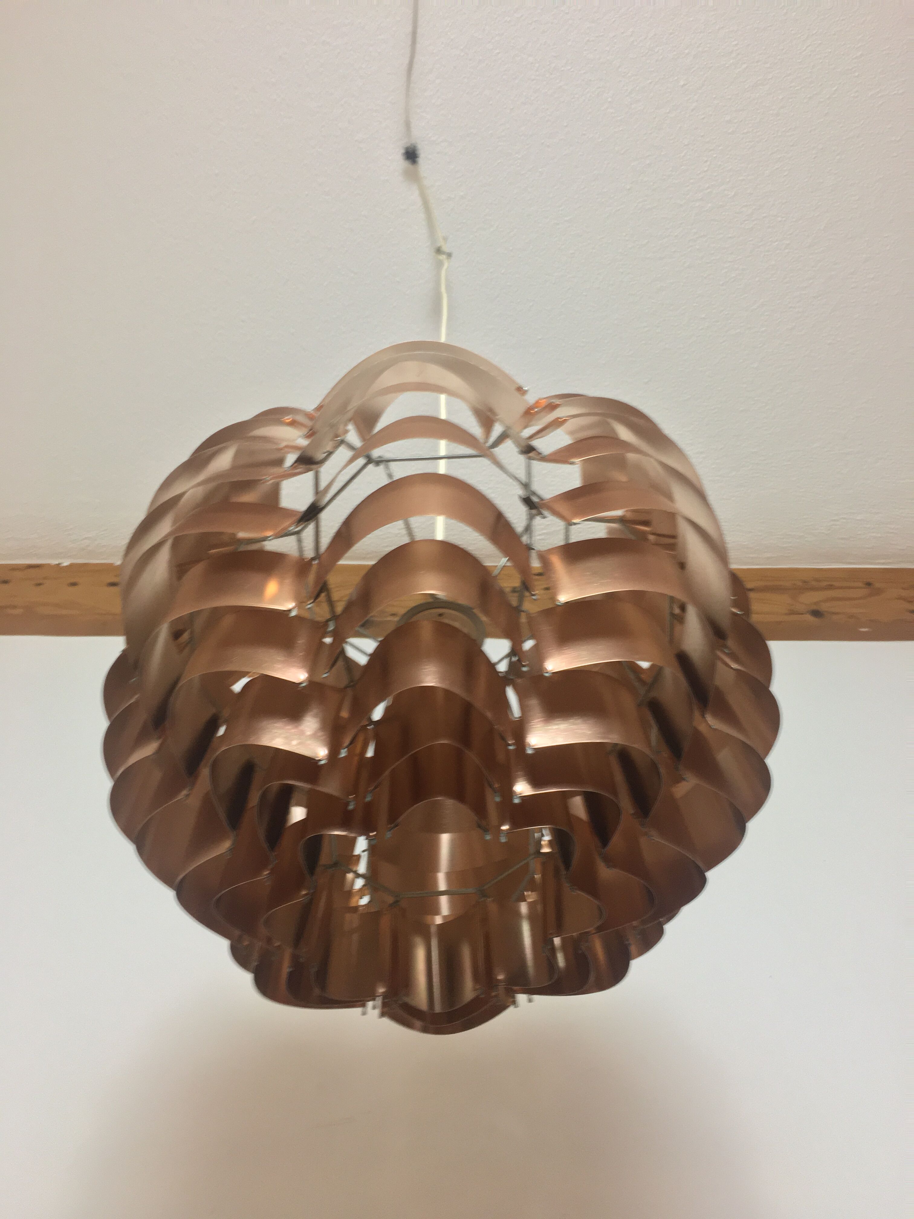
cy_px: 610
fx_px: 1021
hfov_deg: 48.2
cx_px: 457
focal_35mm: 29
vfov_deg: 61.7
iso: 80
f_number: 2.2
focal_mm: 4.15
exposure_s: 1/33
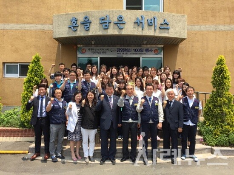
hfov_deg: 61.7
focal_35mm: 29
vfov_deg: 48.2
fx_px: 196
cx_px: 117
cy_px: 88
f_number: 2.2
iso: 32
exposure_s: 1/1199
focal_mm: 4.15
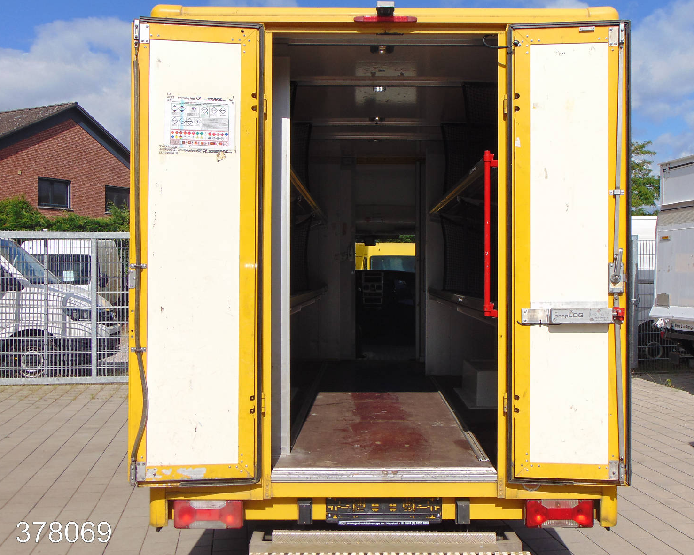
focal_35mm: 37
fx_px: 760
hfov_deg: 49.0
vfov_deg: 40.1
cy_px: 274
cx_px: 374
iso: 80
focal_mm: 6.3
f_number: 8.3
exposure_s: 1/320
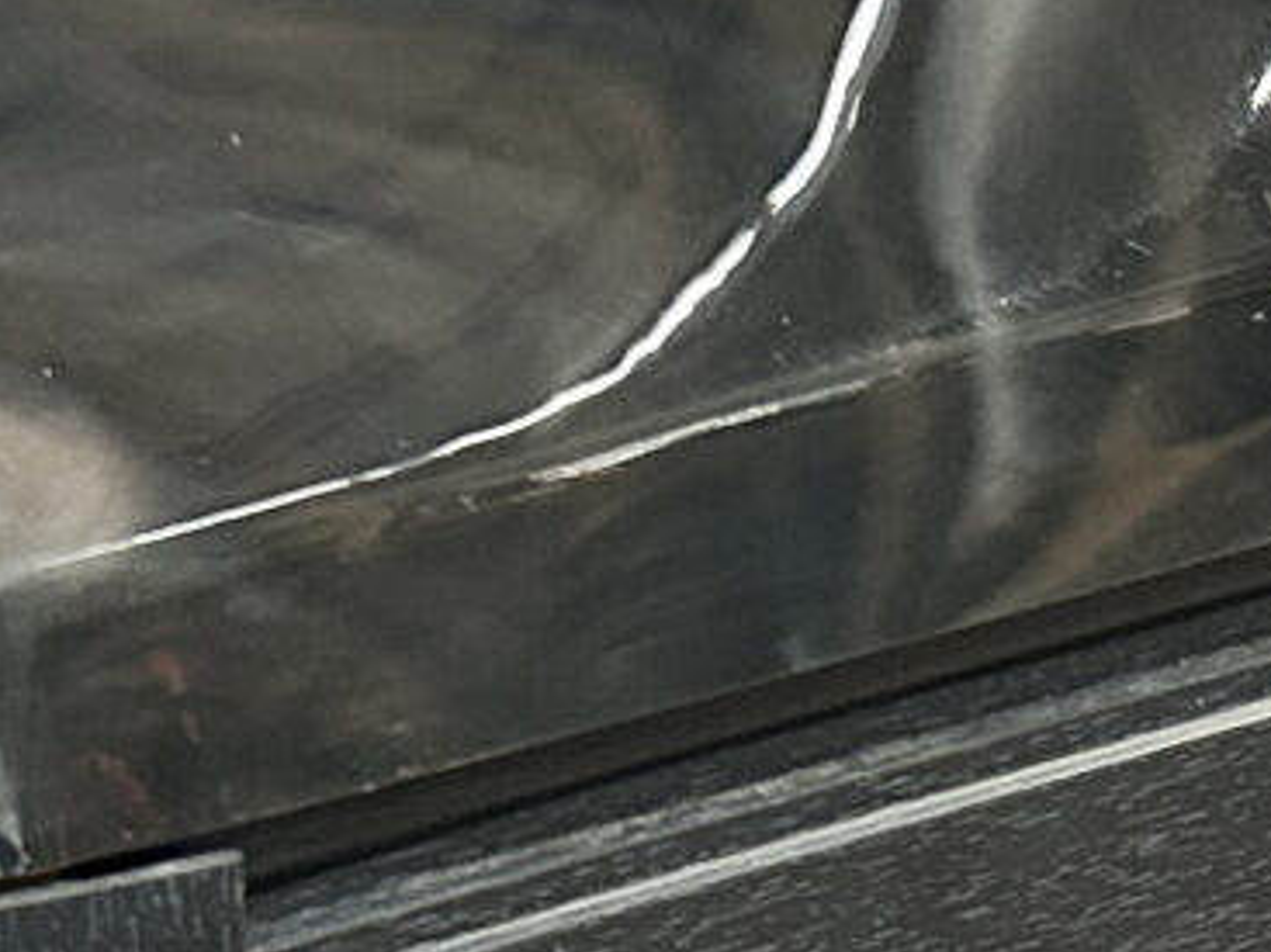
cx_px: 1074
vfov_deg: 9.8
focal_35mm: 145
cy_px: 1596
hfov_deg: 13.5
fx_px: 5322
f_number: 1.5
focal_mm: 5.7
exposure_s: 1/60
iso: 400
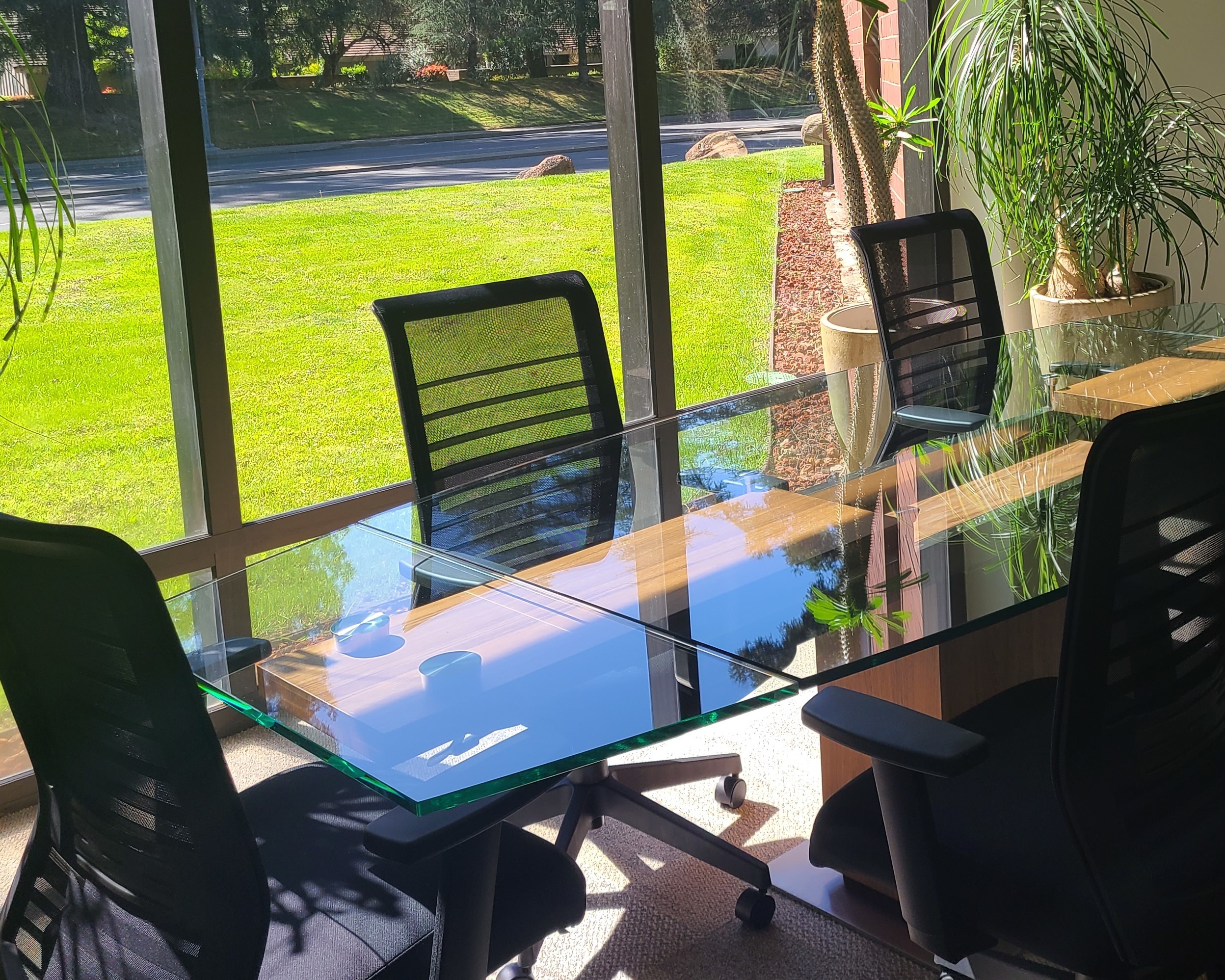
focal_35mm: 41
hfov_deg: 44.3
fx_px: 1487
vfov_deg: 35.8
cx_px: 791
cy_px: 261
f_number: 1.8
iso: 40
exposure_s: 1/324
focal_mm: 5.4
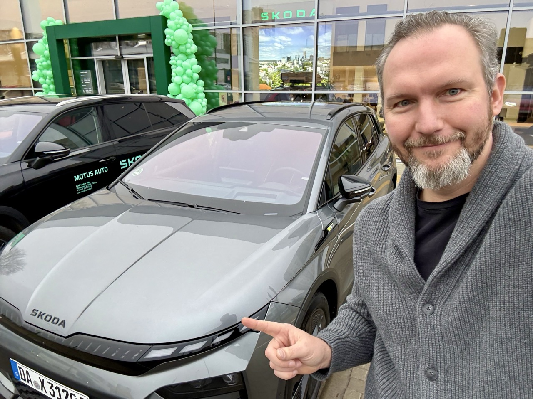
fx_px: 354
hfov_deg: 73.9
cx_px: 266
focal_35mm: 23
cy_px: 200
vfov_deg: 58.9
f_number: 1.9
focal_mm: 2.69
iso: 64
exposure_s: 1/121
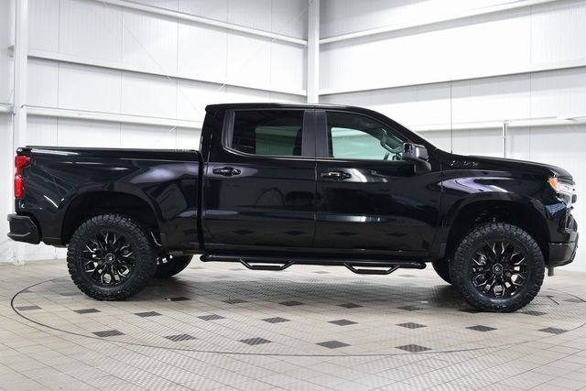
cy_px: 196
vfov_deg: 30.9
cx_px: 293
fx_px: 708
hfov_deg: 45.0
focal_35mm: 44
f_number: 6.3
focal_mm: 29
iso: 800
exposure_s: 1/15
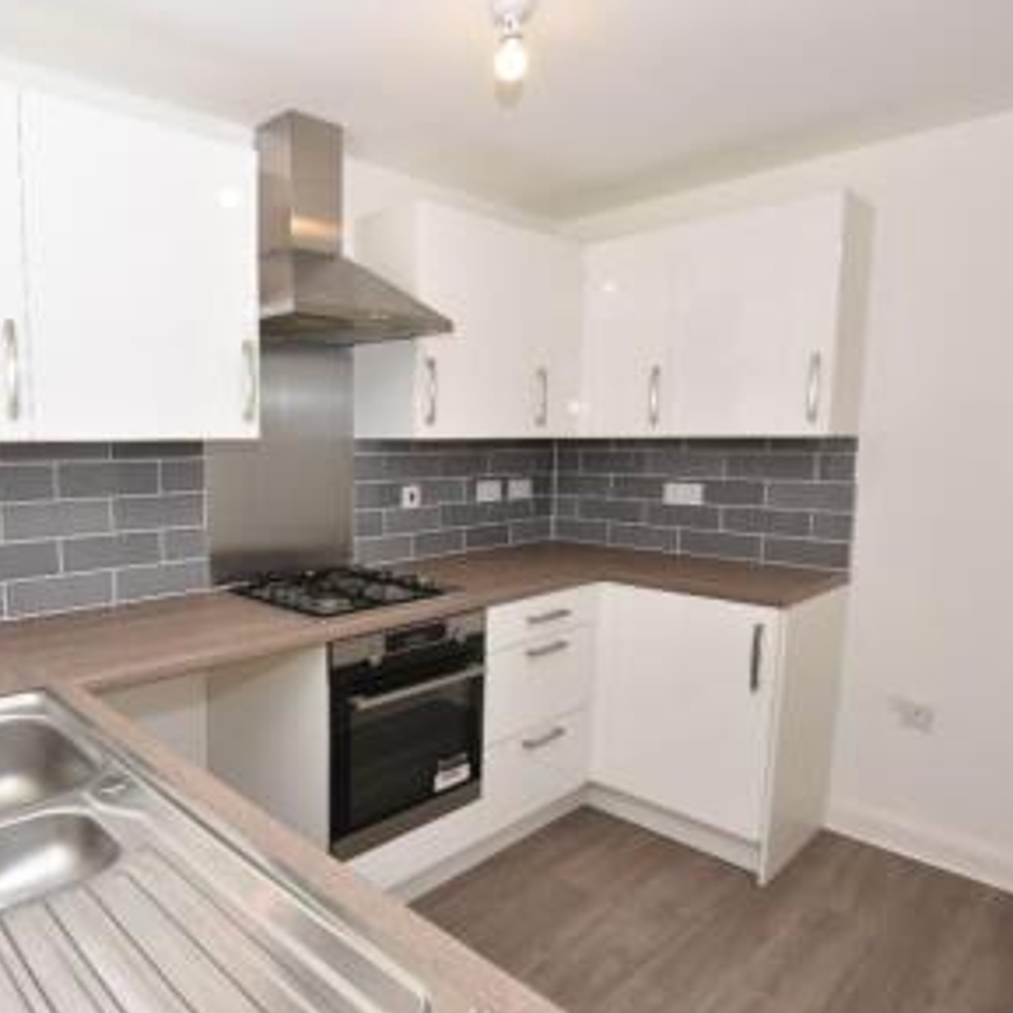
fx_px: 695
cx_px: 291
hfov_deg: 68.8
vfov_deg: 72.1
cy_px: 538
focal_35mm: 21
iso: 560
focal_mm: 10
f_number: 5
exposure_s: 1/200
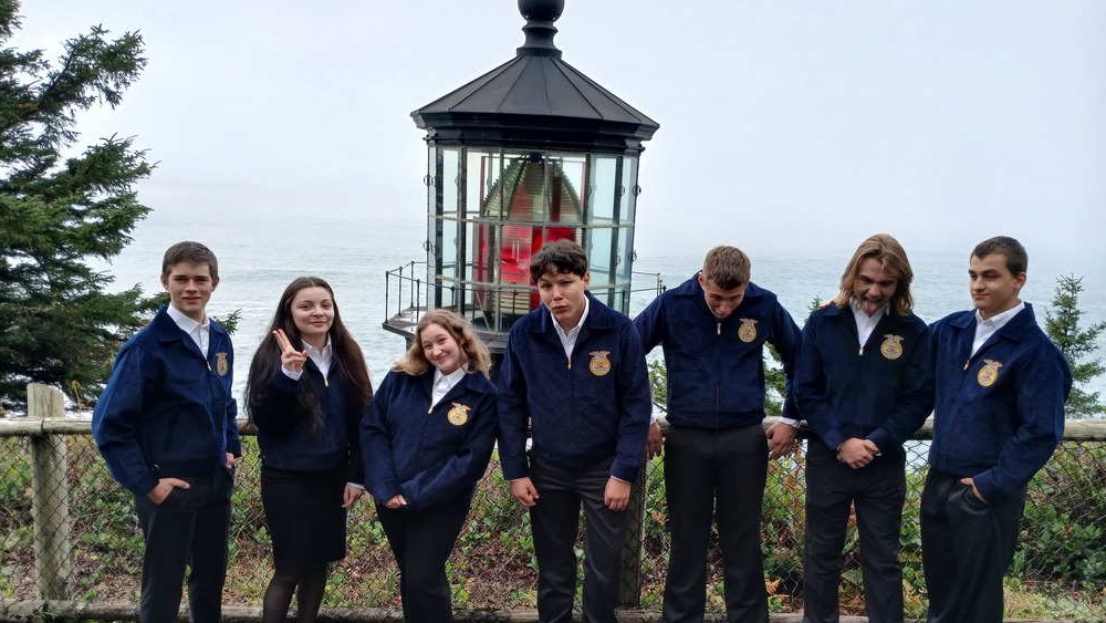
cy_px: 380
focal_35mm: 29
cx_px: 561
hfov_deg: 66.1
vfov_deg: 40.0
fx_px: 851
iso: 20
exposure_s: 1/148
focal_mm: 3.98
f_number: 1.8
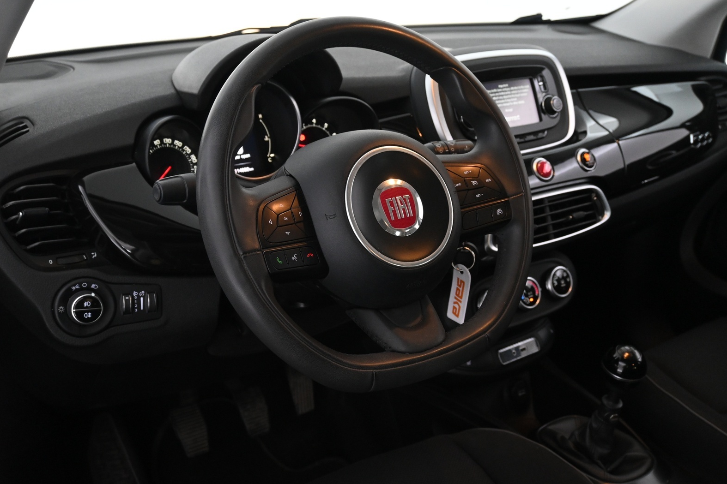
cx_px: 360
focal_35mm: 36
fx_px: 717
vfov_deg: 37.3
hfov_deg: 53.8
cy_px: 247
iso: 2000
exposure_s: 1/40
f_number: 4.2
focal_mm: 23
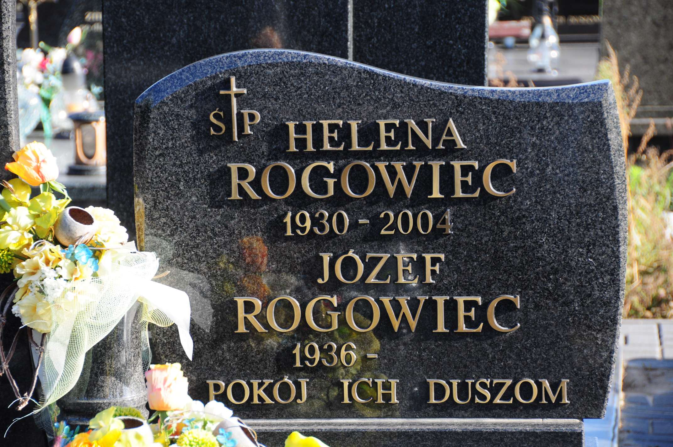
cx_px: 336
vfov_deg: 8.7
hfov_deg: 13.1
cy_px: 224
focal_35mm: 158
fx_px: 2941
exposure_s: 1/400
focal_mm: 105
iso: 320
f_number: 7.1
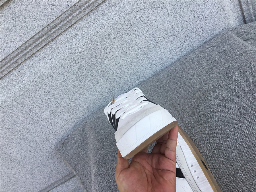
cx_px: 128
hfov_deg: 58.4
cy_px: 96
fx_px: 229
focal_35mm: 31
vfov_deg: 45.4
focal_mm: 3.3
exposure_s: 1/512
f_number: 2.4
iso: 25
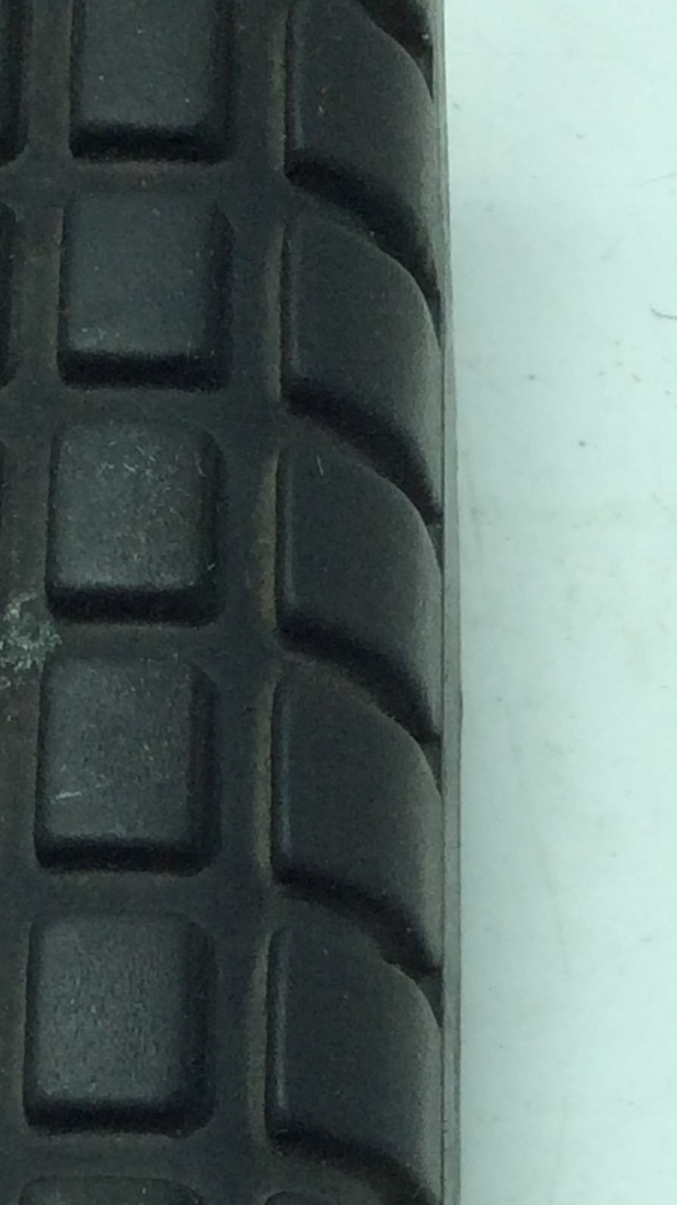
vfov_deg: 18.9
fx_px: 3609
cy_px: 867
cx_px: 50
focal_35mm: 113
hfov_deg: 10.6
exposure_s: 1/476
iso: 32
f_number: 2.4
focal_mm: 3.3
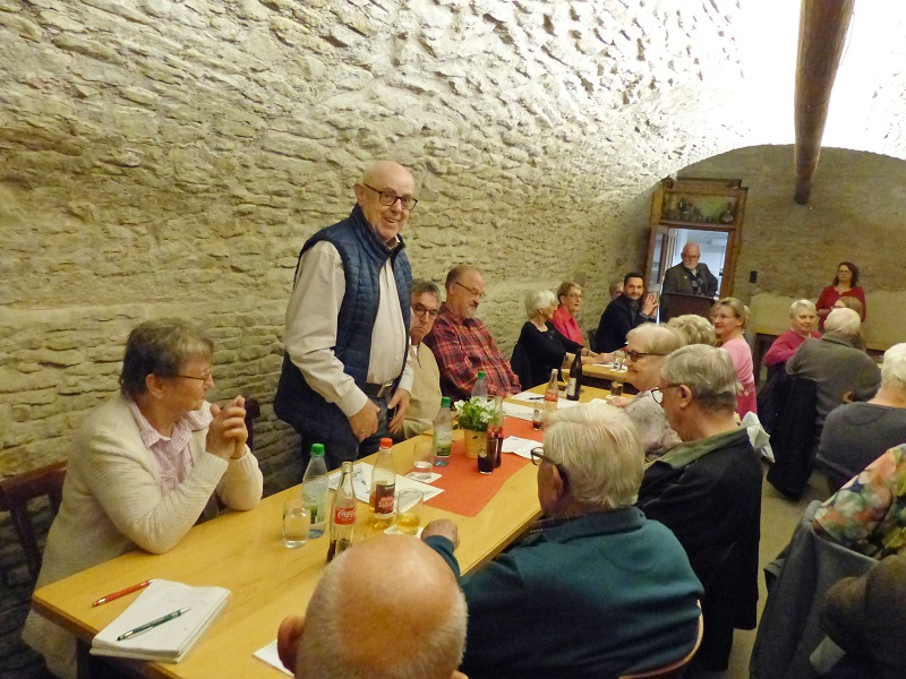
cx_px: 453
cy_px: 340
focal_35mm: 25
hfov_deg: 69.4
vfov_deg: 54.9
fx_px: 654
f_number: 2.8
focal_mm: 4.5
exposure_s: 1/60
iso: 1600
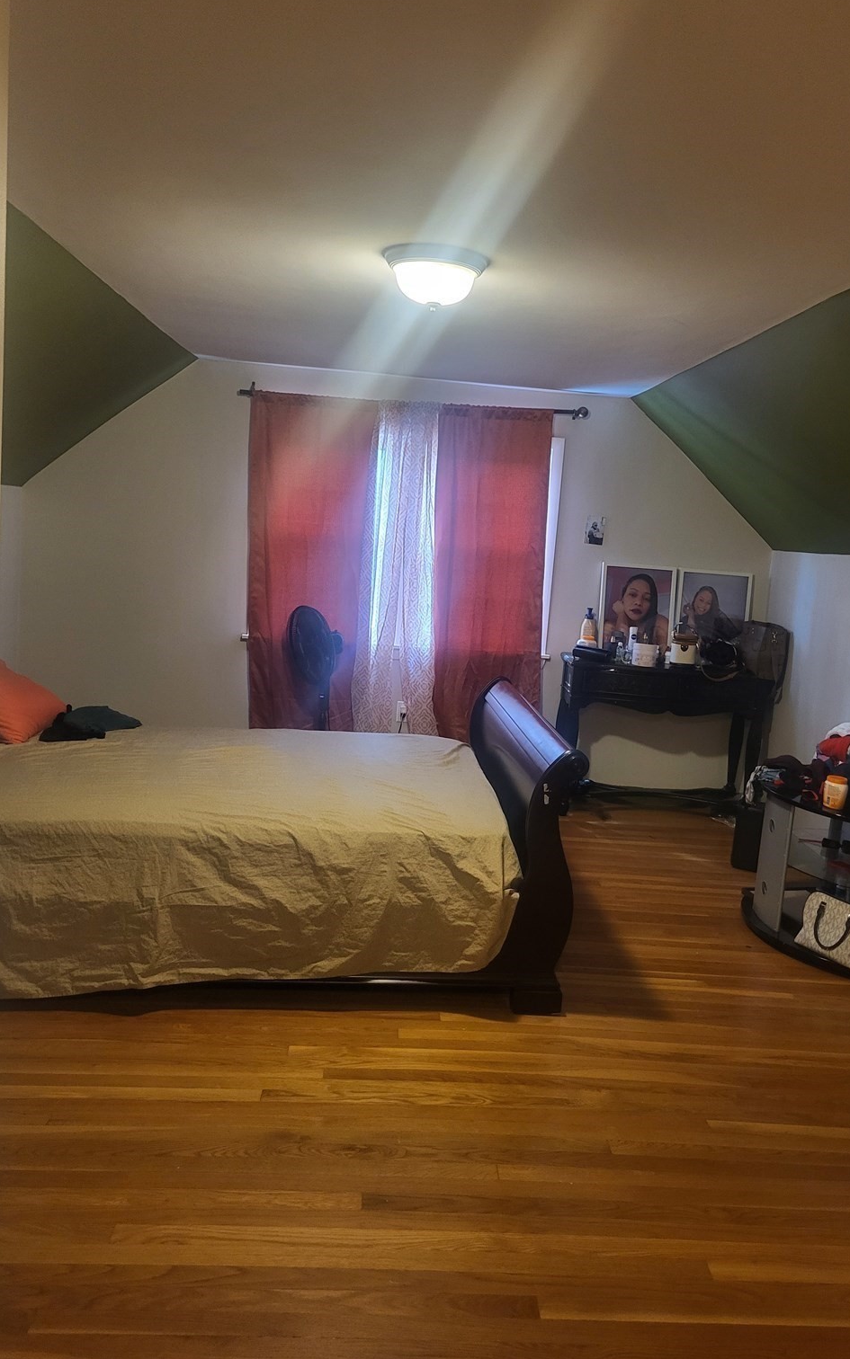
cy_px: 671
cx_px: 474
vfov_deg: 66.5
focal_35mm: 28
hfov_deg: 44.5
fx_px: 1038
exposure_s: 1/40
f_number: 1.8
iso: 500
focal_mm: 5.4
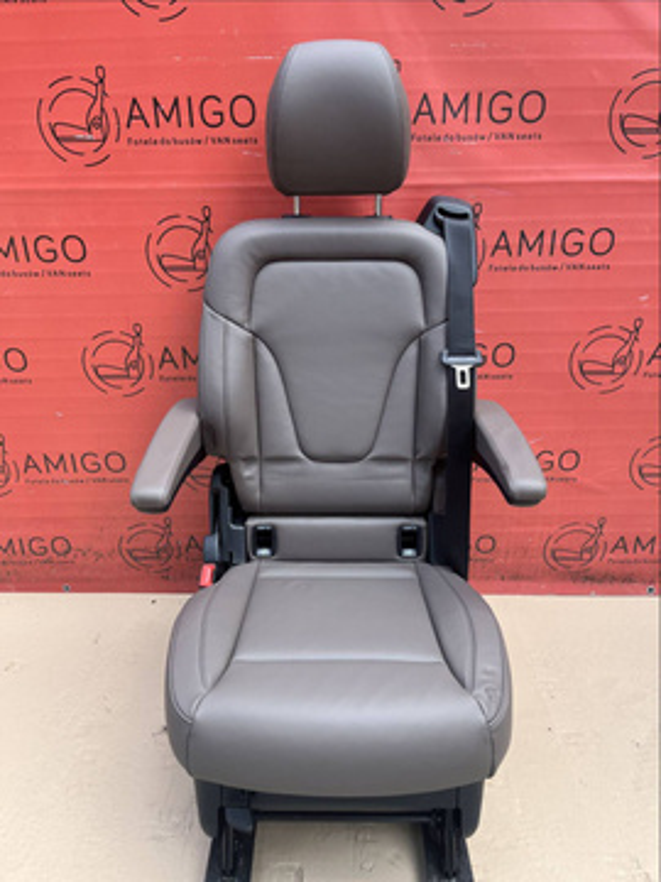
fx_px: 662
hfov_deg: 53.1
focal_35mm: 26
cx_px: 330
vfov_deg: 67.3
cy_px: 441
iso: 40
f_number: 1.6
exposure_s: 1/290
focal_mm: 5.1
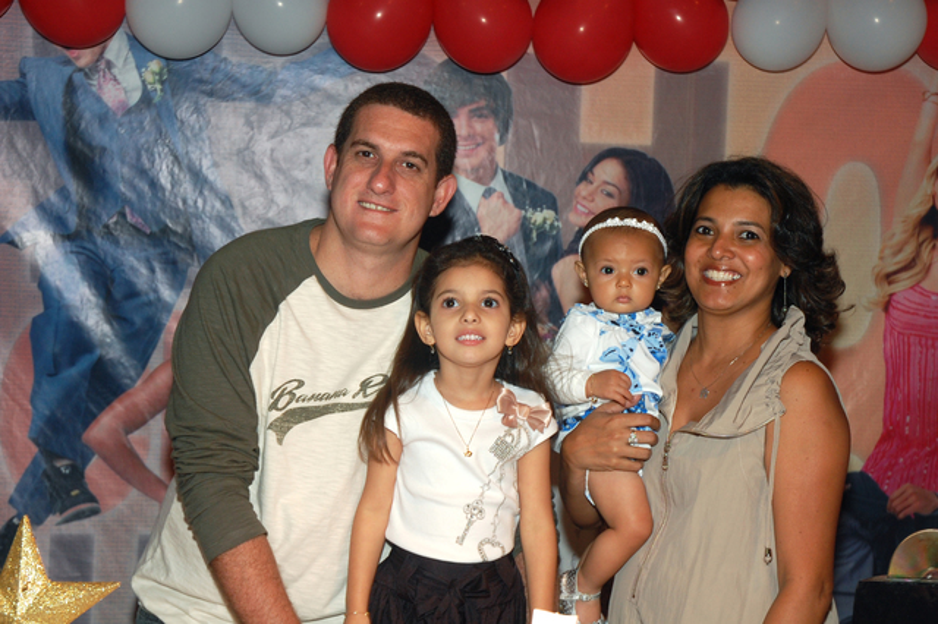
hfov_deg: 33.4
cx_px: 469
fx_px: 1562
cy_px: 312
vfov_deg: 22.6
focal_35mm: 60
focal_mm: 40
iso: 400
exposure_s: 1/60
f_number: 5.6
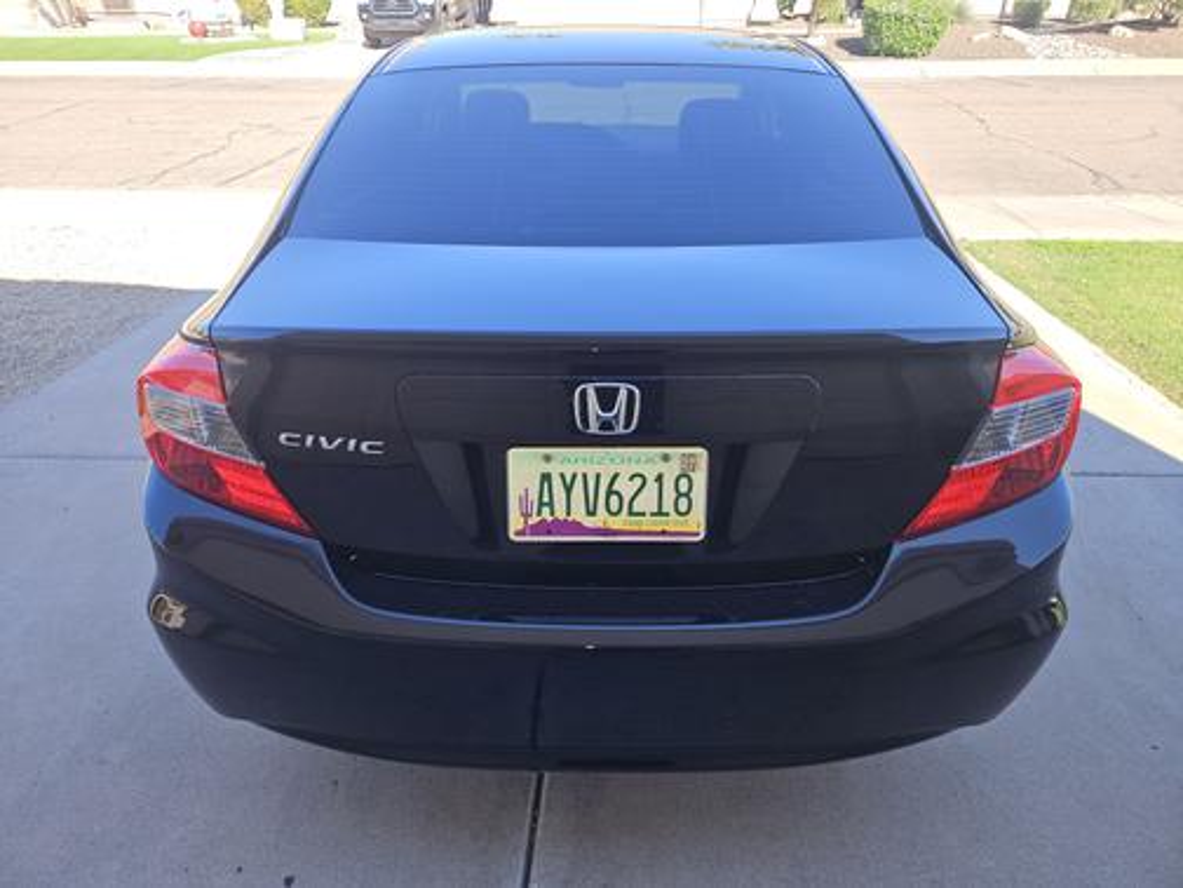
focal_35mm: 23
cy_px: 444
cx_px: 592
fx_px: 786
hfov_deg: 73.9
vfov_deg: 58.9
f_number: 1.8
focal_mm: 5.4
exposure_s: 1/296
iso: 25
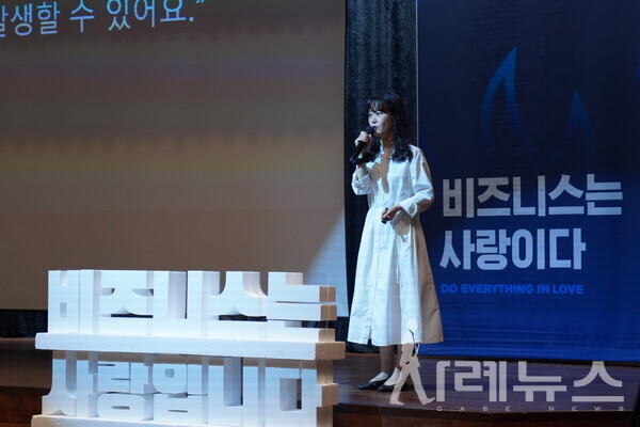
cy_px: 214
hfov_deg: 19.5
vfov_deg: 13.0
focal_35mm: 105
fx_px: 1867
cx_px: 320
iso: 1000
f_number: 2.8
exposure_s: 1/125
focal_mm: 70
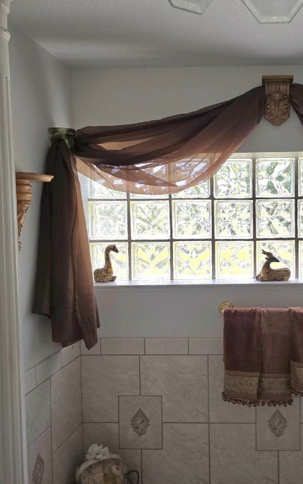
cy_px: 244
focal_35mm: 33
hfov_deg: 36.6
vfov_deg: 58.1
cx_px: 254
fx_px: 436
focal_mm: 6.3
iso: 12
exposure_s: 1/120
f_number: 1.7
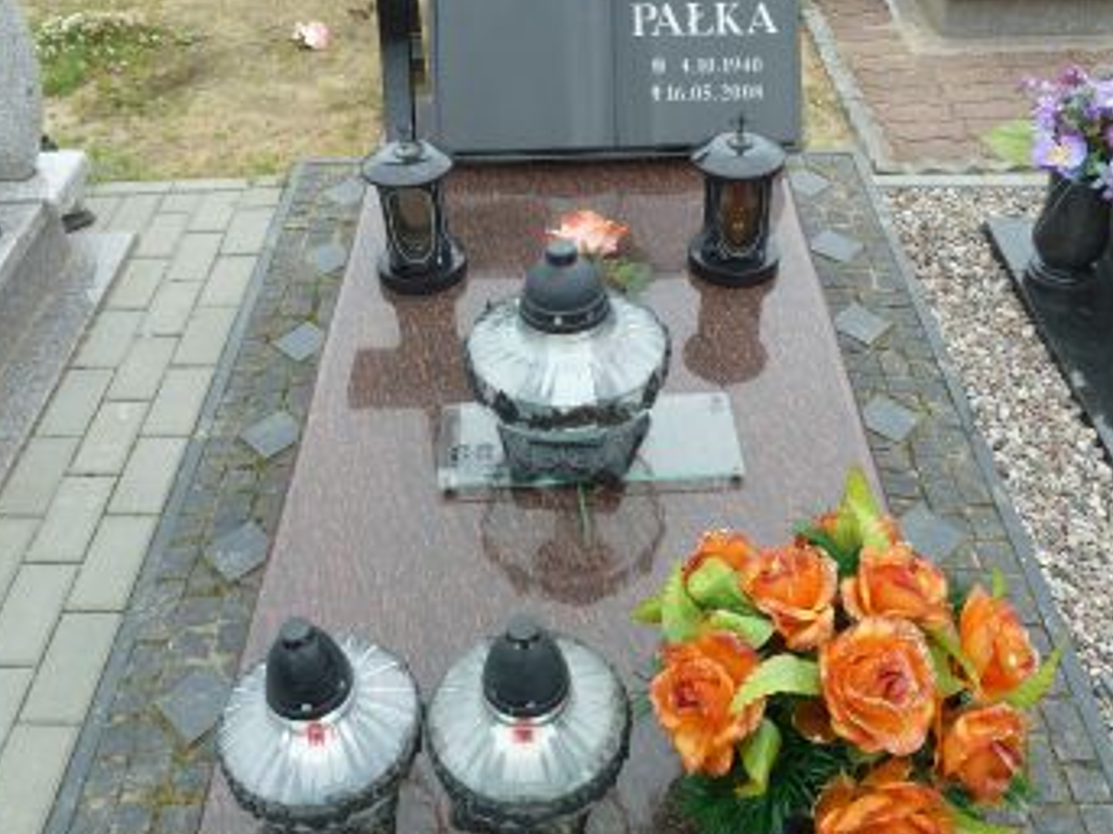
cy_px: 286
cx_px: 539
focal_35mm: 35
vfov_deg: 40.2
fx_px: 1125
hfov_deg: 52.6
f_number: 4
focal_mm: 4.1
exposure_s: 1/125
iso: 80
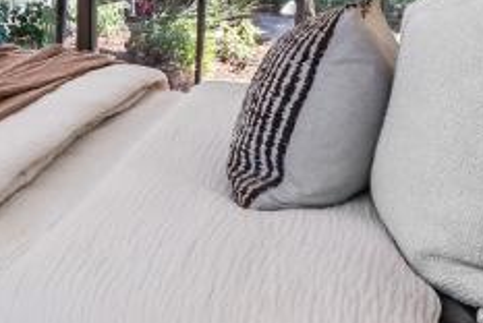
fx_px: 1209
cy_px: -133
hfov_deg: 17.4
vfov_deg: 14.4
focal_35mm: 90
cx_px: -439
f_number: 8
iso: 400
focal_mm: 14
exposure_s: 1/50
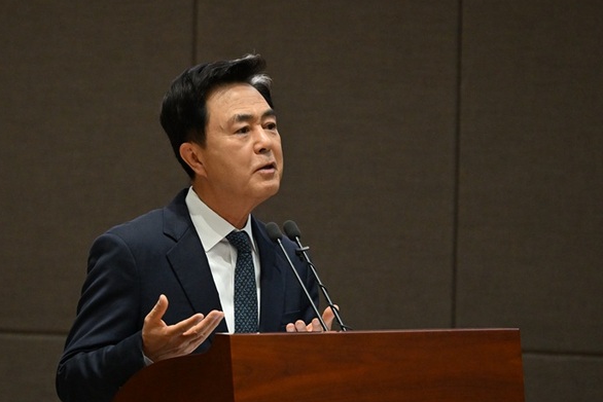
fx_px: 10286
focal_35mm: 614
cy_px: 251
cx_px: 243
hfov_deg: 3.4
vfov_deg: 2.2
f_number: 6.3
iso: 4000
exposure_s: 1/400
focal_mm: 400
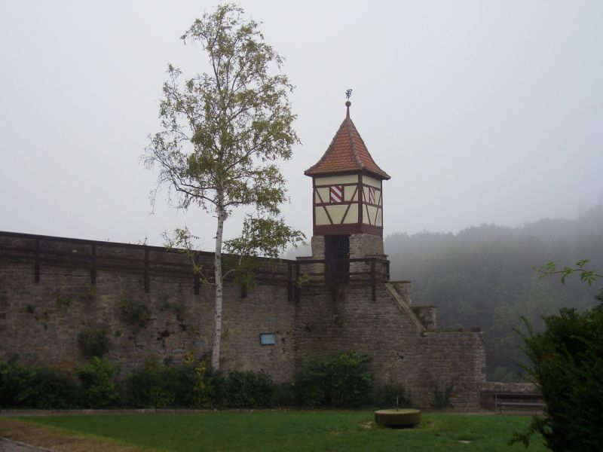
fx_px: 854
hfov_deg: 38.9
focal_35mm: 49
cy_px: 226
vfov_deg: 29.7
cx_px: 302
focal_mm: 8.2
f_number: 3.1
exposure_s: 1/100
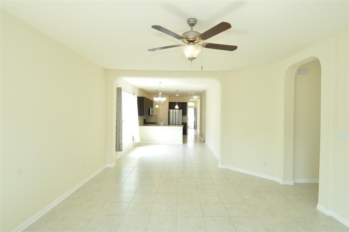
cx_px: 174
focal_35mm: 18
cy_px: 116
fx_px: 174
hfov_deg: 90.1
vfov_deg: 67.2
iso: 2000
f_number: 7.1
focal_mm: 12
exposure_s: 1/200
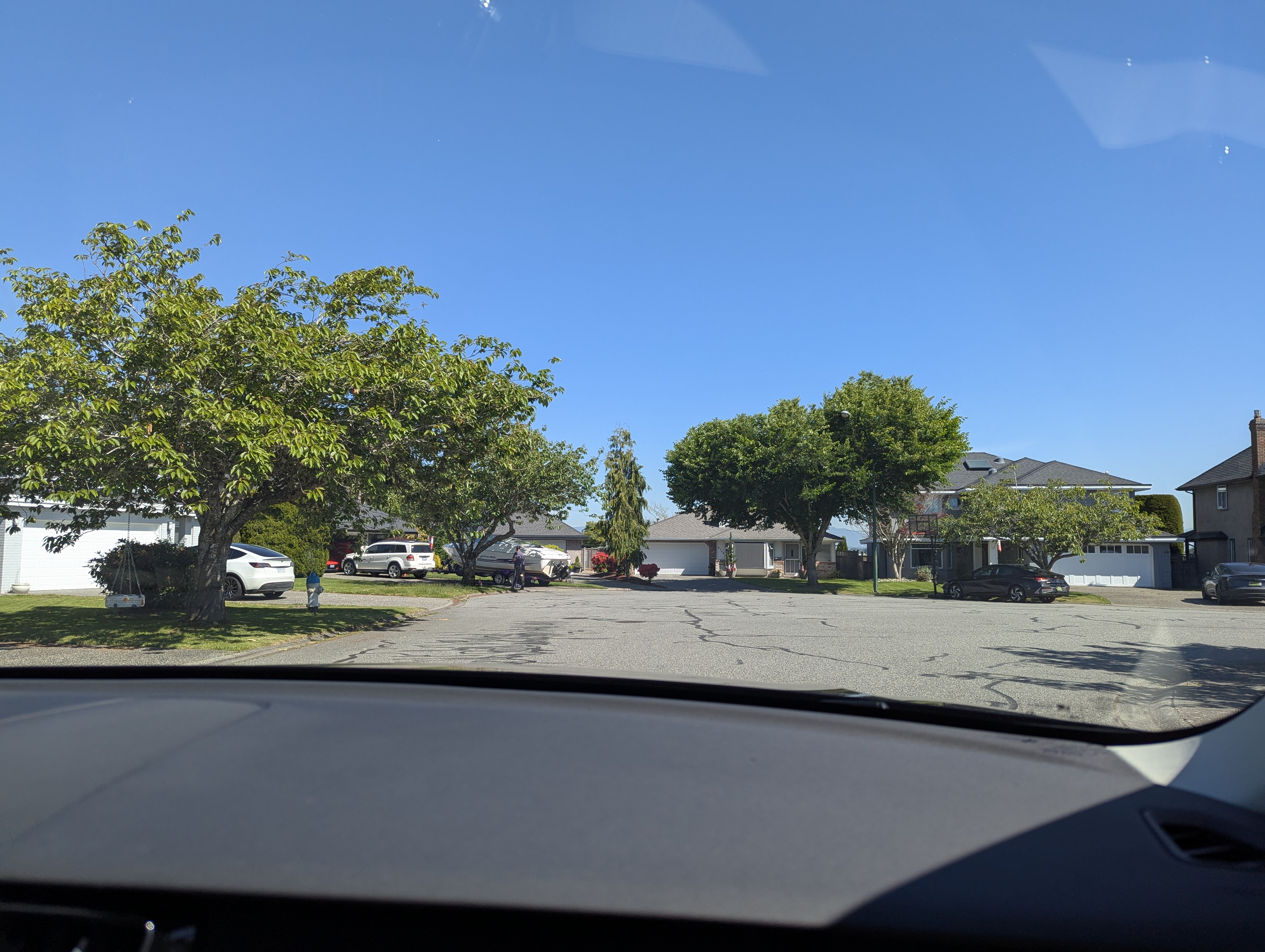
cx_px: 632
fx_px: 878
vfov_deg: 56.9
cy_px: 476
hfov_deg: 71.5
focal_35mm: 24
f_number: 1.85
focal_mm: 6.81
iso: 39
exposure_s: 1/1205
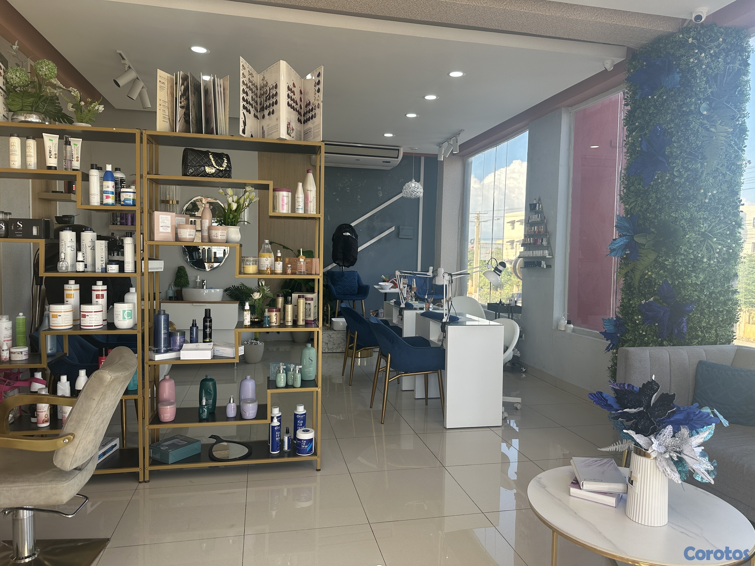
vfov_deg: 56.8
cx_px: 378
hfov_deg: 71.6
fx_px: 523
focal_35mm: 24
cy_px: 283
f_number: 1.78
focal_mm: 6.86
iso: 80
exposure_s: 1/236
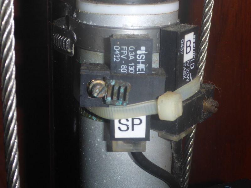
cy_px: 94
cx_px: 126
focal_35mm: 66
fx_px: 479
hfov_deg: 29.4
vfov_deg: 22.3
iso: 100
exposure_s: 1/60
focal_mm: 11.7
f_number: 5.3
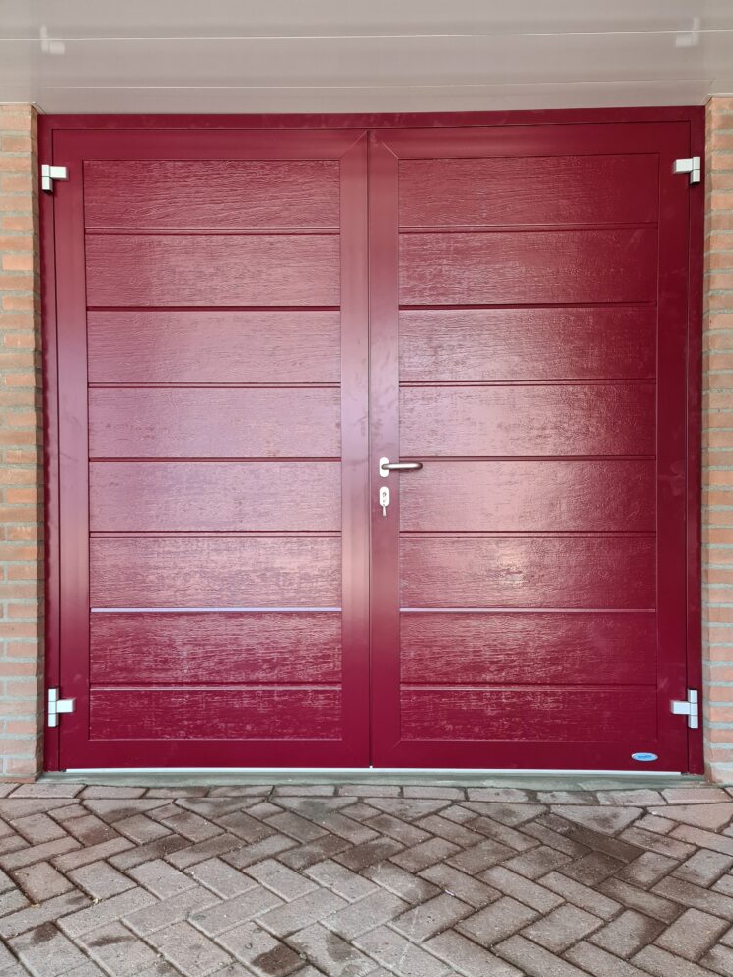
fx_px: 734
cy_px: 507
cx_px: 379
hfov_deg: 53.0
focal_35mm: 26
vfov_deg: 67.3
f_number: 1.8
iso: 200
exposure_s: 1/100
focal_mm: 7
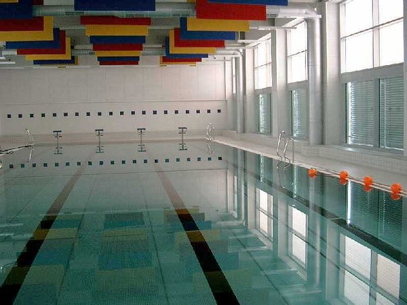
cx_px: 204
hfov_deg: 50.1
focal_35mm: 37
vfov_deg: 38.7
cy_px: 152
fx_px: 435
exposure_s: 1/25
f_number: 2.6
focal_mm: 7.6
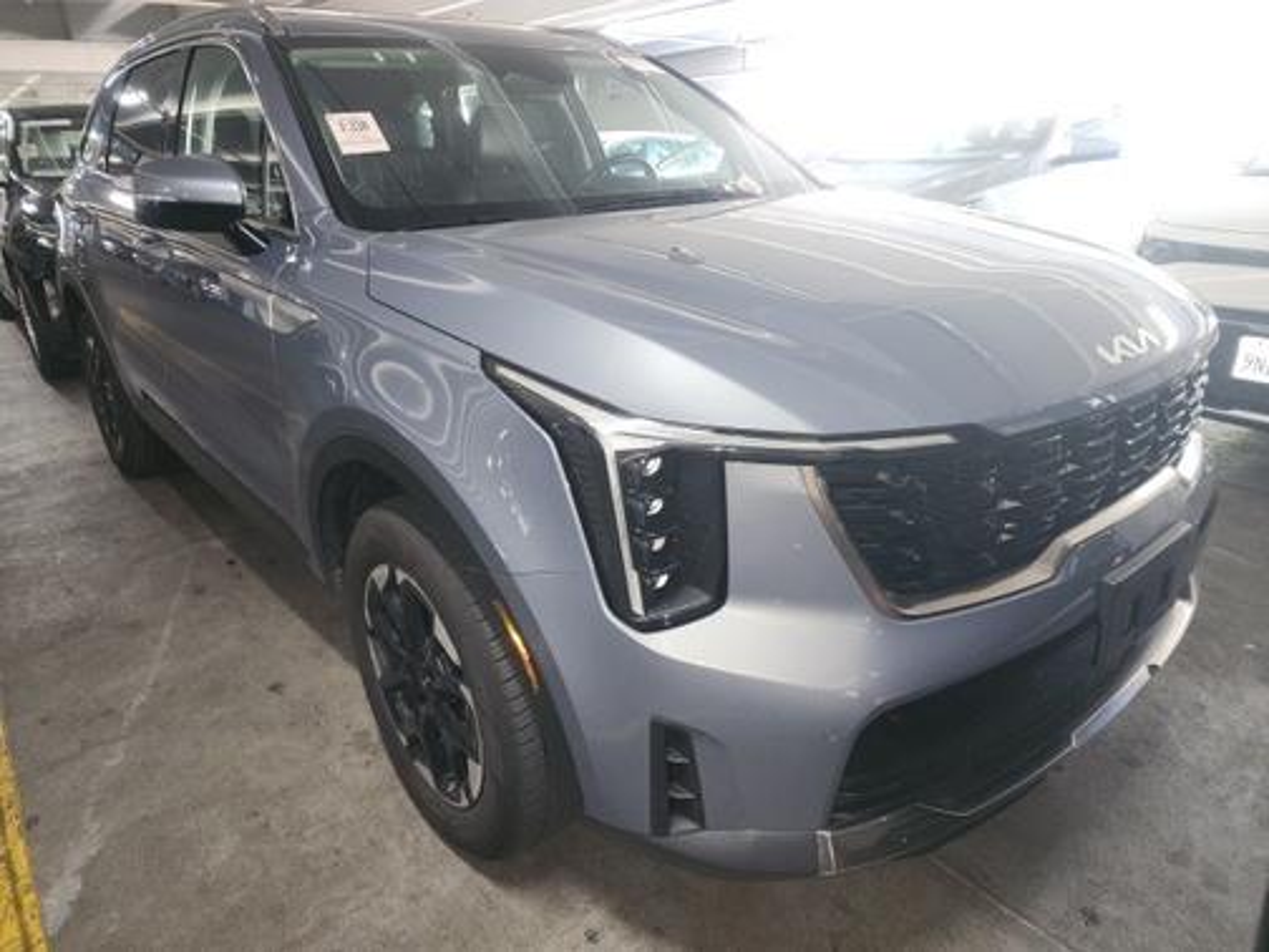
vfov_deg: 58.9
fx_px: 843
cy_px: 476
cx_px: 634
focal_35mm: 23
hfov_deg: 73.9
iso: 482
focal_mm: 6.4
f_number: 1.8
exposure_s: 1/17.2
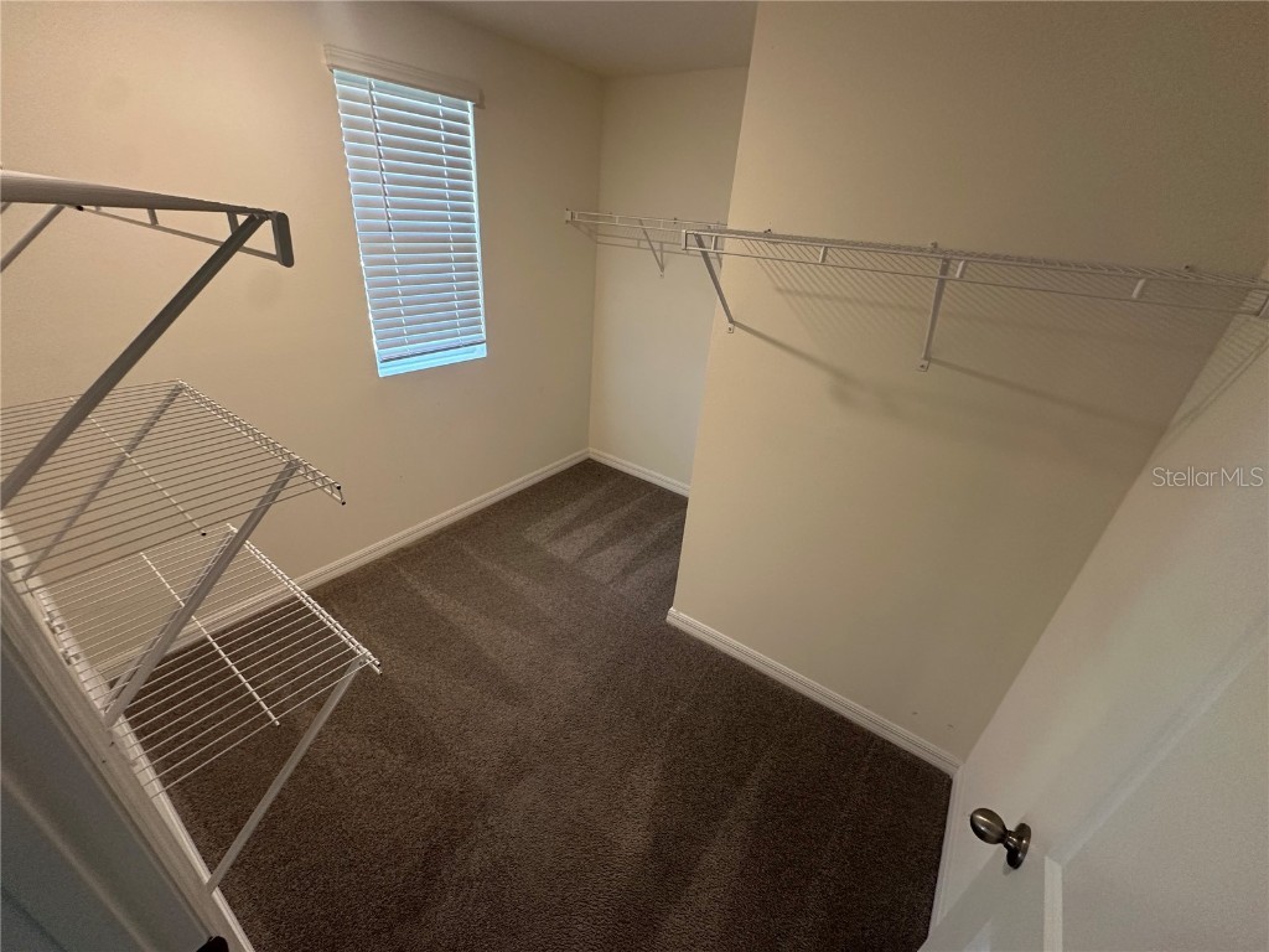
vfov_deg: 85.7
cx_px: 634
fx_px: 513
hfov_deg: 102.1
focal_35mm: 14
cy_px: 476
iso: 200
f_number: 2.2
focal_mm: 2.22
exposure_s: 1/60
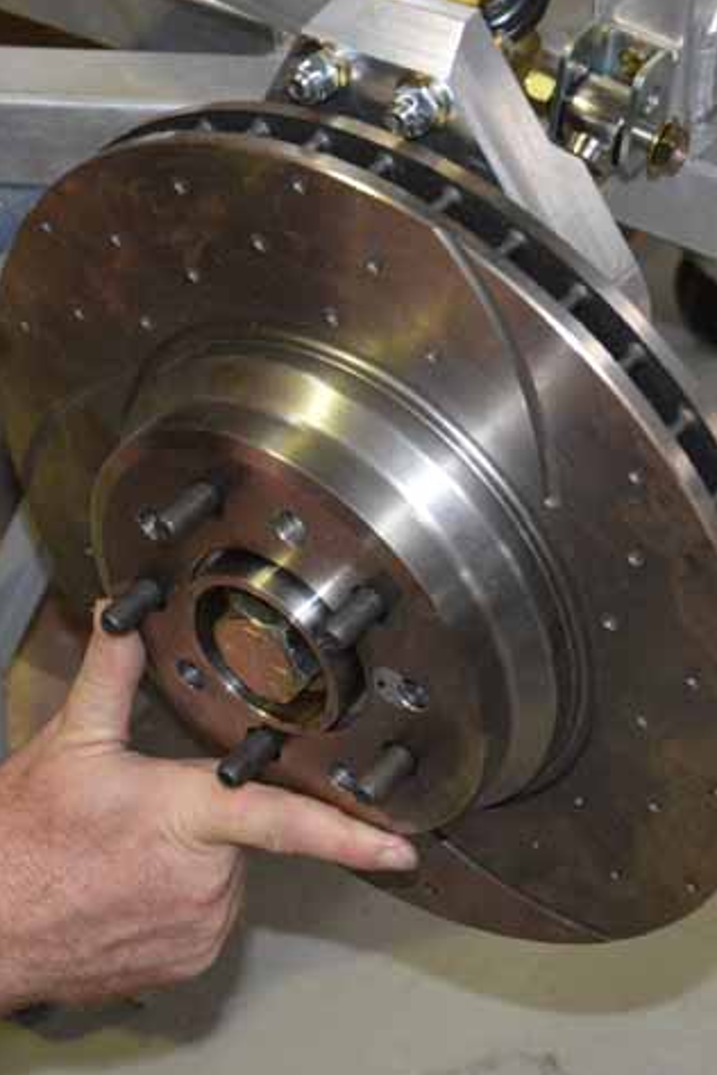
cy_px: 508
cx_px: 465
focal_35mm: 86
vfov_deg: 23.6
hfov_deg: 15.9
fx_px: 2569
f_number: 4.2
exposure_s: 1/60
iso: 1800
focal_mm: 34
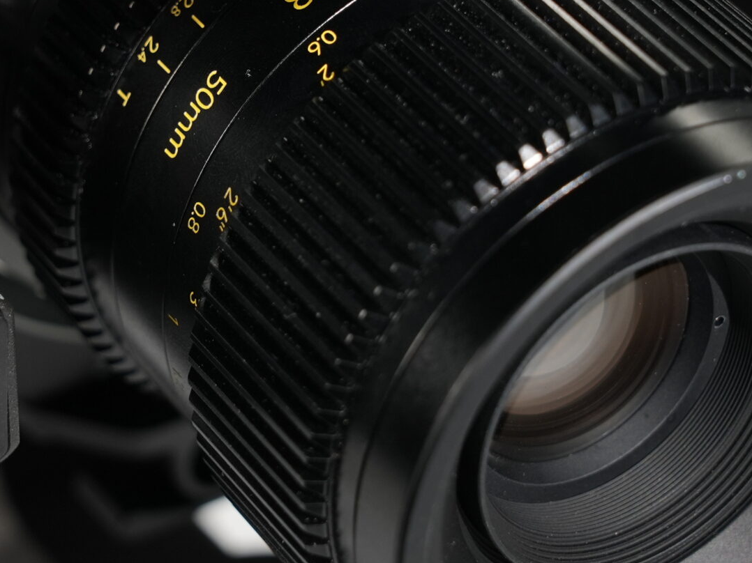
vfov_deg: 7.7
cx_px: 243
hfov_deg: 10.3
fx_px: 4170
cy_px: 126
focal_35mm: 192
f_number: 9
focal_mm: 105
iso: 800
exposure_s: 1/40
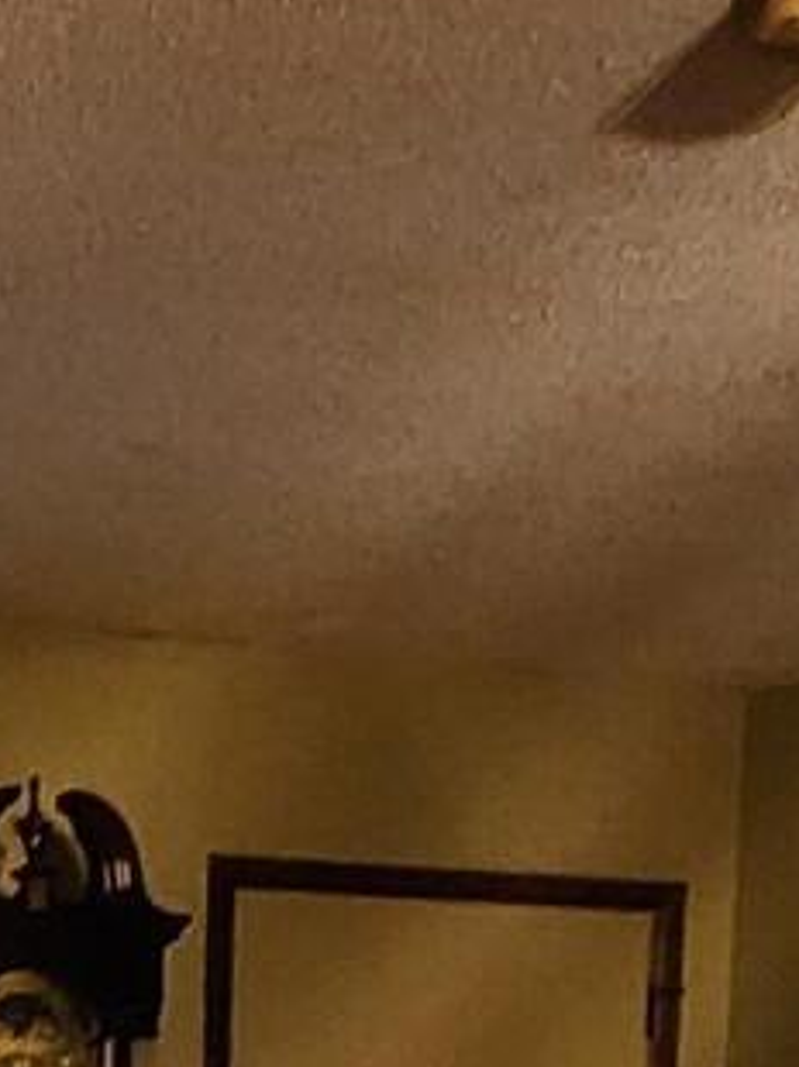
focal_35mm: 84
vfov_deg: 20.4
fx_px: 2589
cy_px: 1539
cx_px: -324
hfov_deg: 16.3
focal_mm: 2.2
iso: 800
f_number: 2.2
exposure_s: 1/24
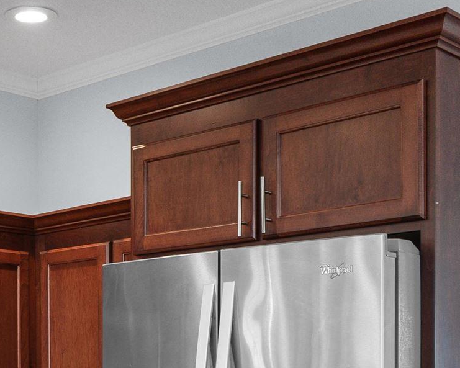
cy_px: 349
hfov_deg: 26.4
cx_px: 67
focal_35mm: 70
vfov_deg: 21.3
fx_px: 953
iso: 100
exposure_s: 1
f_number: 4.8
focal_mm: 12
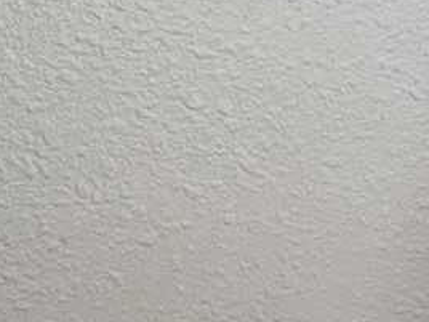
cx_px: 186
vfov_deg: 15.8
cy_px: 82
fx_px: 1153
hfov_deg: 21.1
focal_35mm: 93
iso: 125
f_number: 1.8
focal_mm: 1.57
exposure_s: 1/60
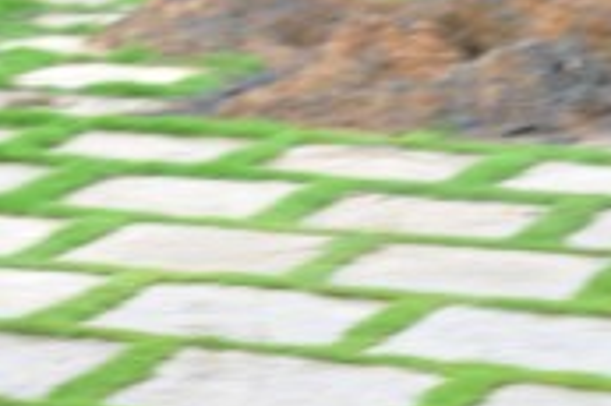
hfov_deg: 9.5
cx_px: -7
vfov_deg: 6.3
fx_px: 3646
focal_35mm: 215
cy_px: -132
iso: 125
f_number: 2.8
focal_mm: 58
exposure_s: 1/80
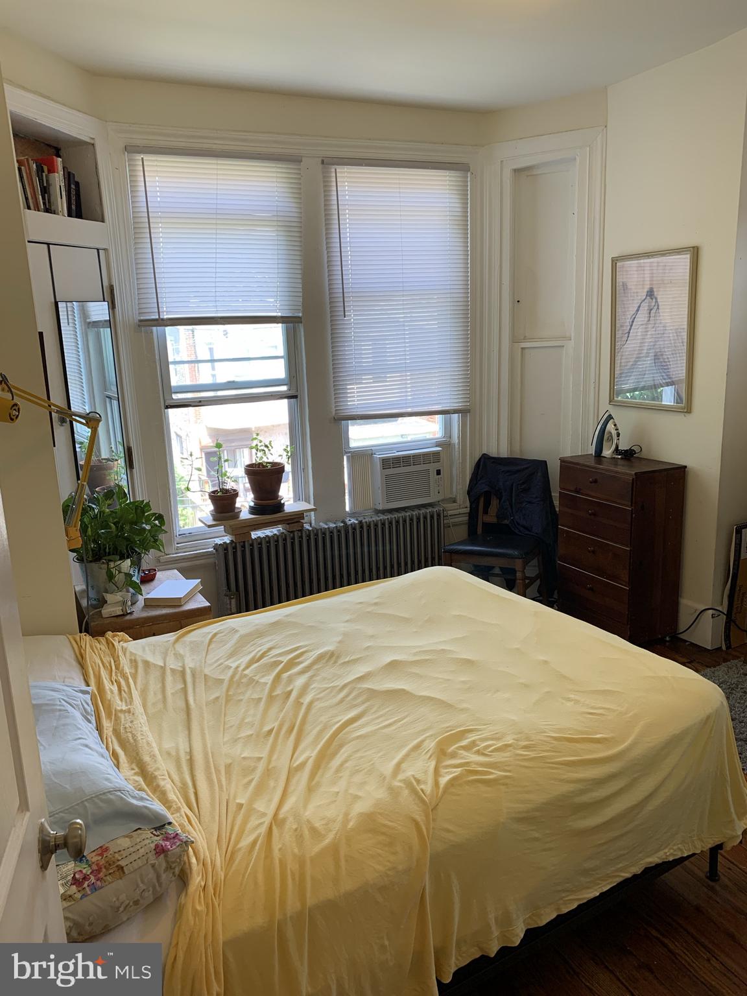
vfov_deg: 67.3
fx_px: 748
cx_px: 374
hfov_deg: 53.1
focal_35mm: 26
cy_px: 498
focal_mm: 4.25
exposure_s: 1/120
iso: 80
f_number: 1.8
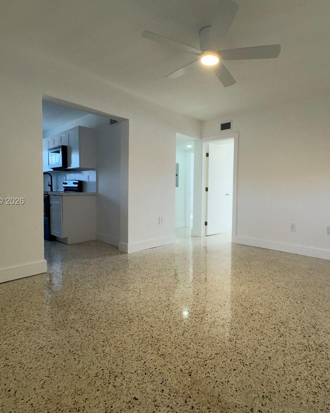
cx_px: 199
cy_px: 202
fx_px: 232
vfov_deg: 83.3
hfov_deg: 70.1
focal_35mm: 19
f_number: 2.2
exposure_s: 1/120
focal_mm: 2.22
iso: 64
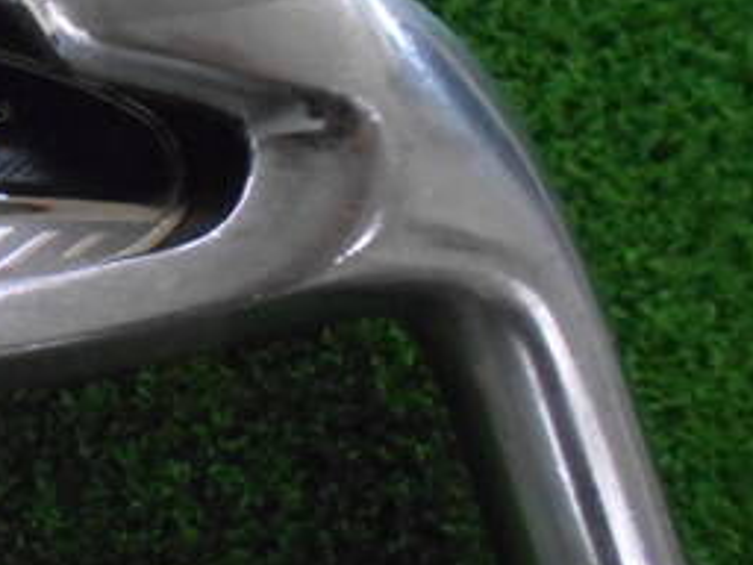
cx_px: -179
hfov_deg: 26.2
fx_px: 1414
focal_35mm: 65
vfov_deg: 22.6
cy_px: 224
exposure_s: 1/200
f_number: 3.2
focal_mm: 4.6
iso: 800
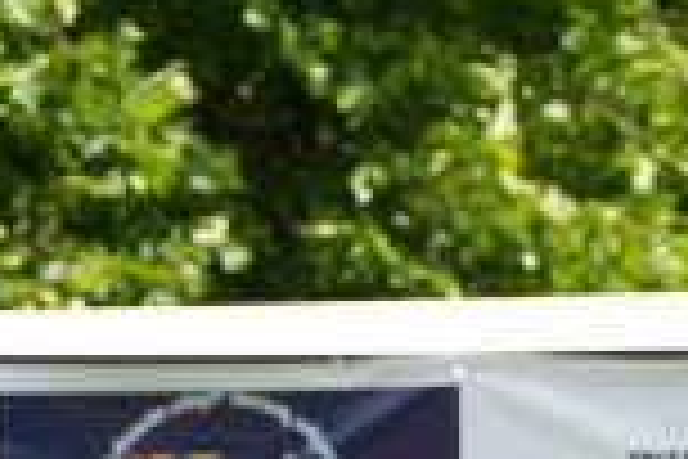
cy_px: 1420
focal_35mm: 263
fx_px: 5026
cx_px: 261
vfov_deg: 4.9
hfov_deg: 7.8
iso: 400
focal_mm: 39.3
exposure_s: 1/4000
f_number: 2.8
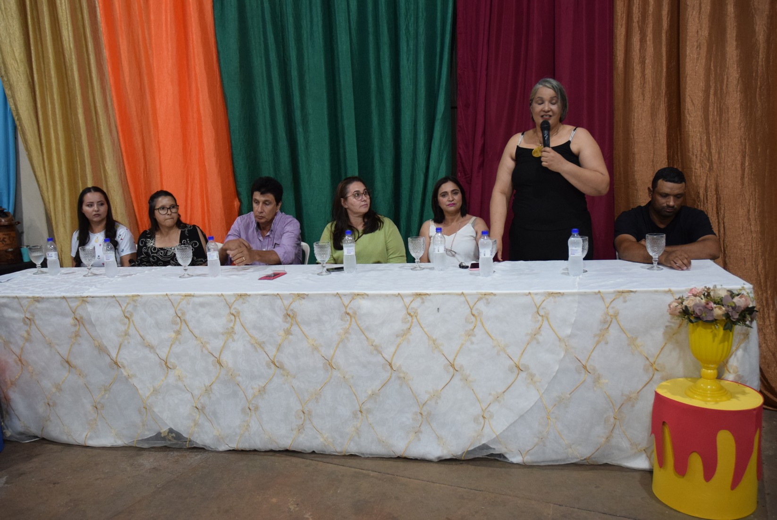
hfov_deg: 57.2
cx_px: 388
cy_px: 260
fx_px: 713
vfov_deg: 40.0
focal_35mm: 33
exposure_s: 1/60
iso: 1800
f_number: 3.5
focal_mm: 22
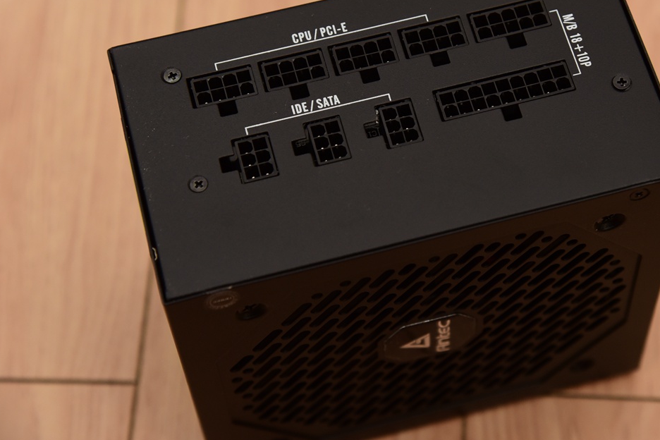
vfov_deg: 12.6
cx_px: 384
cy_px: 167
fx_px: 1998
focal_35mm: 109
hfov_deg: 18.7
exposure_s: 1/60
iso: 1600
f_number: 5.6
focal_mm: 85
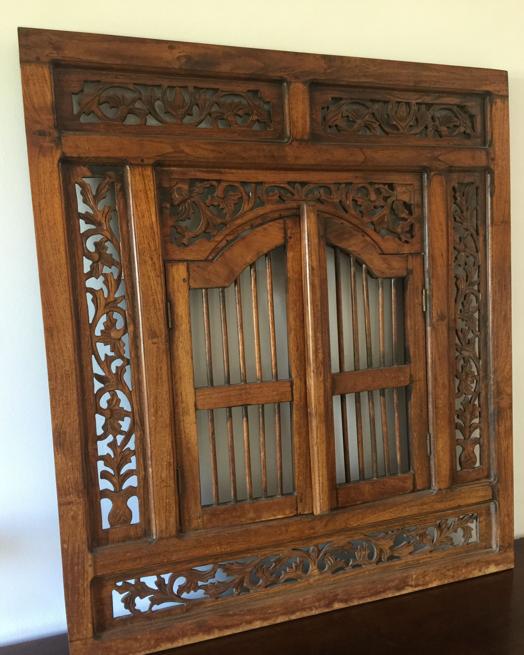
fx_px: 601
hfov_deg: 47.1
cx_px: 260
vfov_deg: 57.1
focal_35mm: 31
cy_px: 358
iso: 125
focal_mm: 4.15
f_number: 2.2
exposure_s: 1/17
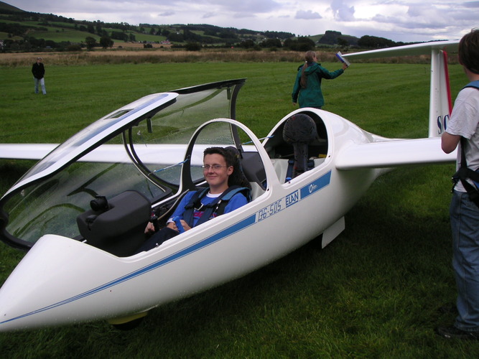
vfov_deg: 37.7
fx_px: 526
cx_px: 240
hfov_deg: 49.0
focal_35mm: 38
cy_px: 180
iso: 50
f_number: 2.8
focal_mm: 6
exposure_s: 1/350
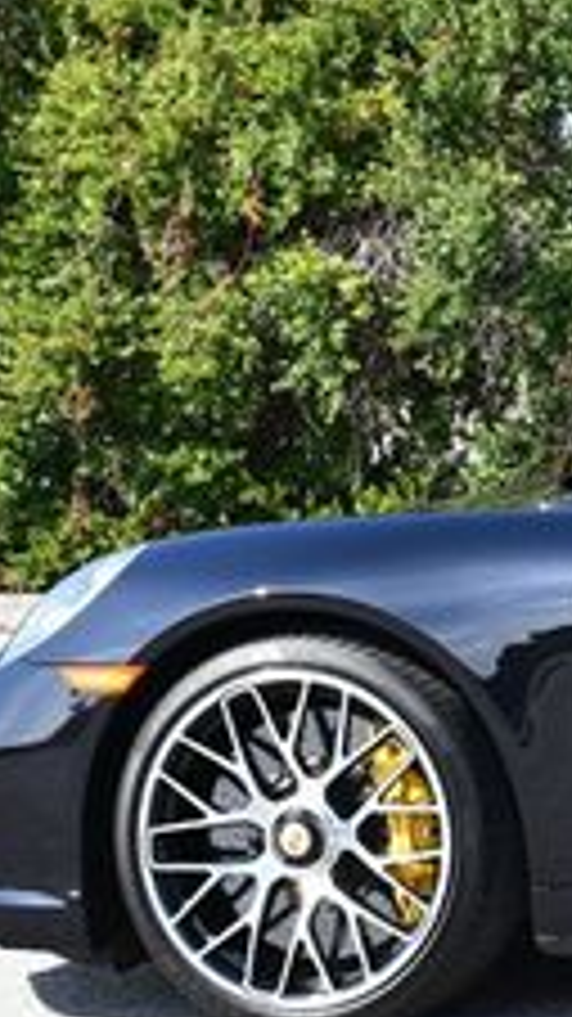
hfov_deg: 6.6
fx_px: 4803
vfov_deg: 12.1
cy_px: 342
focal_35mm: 178
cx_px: 1243
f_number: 8
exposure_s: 1/250
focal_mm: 30
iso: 200
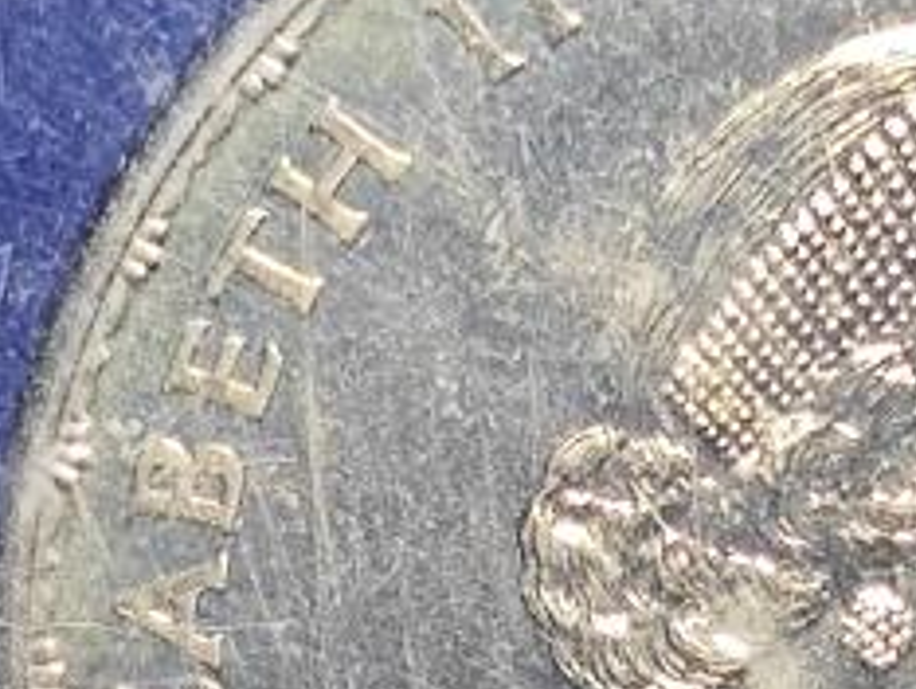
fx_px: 7761
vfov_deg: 5.1
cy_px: 630
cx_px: 885
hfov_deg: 6.7
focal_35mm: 293
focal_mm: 5.84
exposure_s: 1/78.8
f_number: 1.6
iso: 160
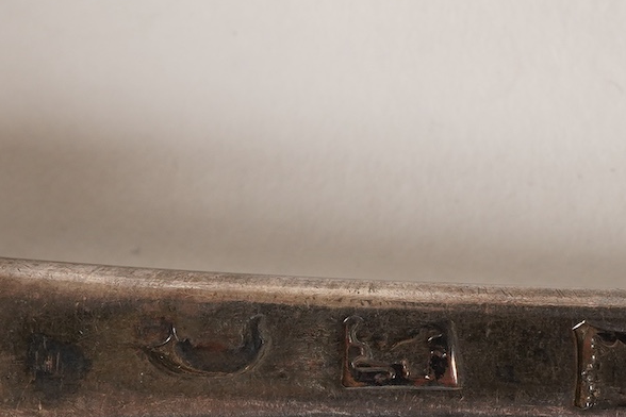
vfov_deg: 10.5
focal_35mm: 129
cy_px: 416
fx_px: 2243
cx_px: 504
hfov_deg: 15.8
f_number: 16
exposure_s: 1/125
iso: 400
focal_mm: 30
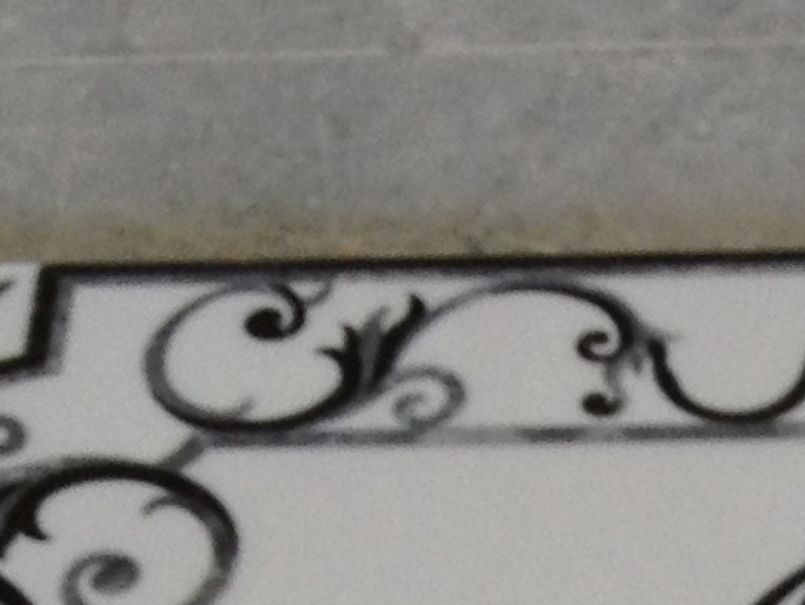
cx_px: 1249
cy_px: 1688
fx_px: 5003
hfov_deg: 8.9
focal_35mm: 215
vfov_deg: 6.4
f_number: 2.4
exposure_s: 1/23
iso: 64
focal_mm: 4.28
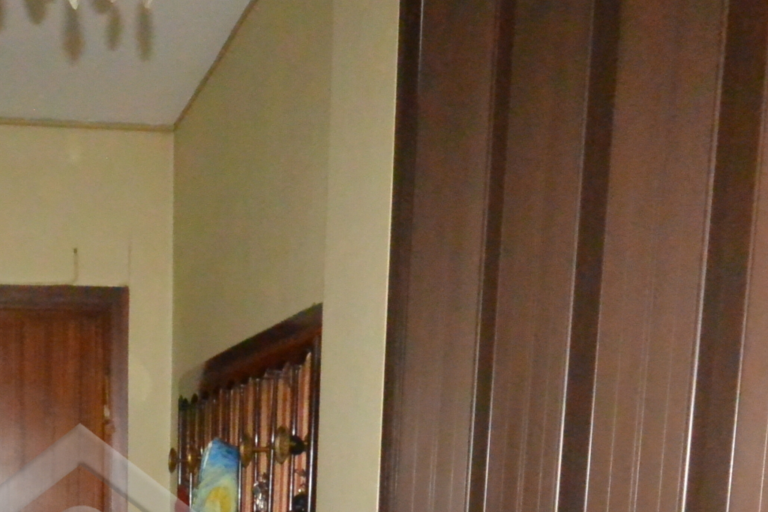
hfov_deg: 40.3
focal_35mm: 45
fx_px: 960
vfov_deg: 26.5
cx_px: 77
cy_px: 615
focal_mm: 6.7
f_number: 3.5
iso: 3200
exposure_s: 1/60
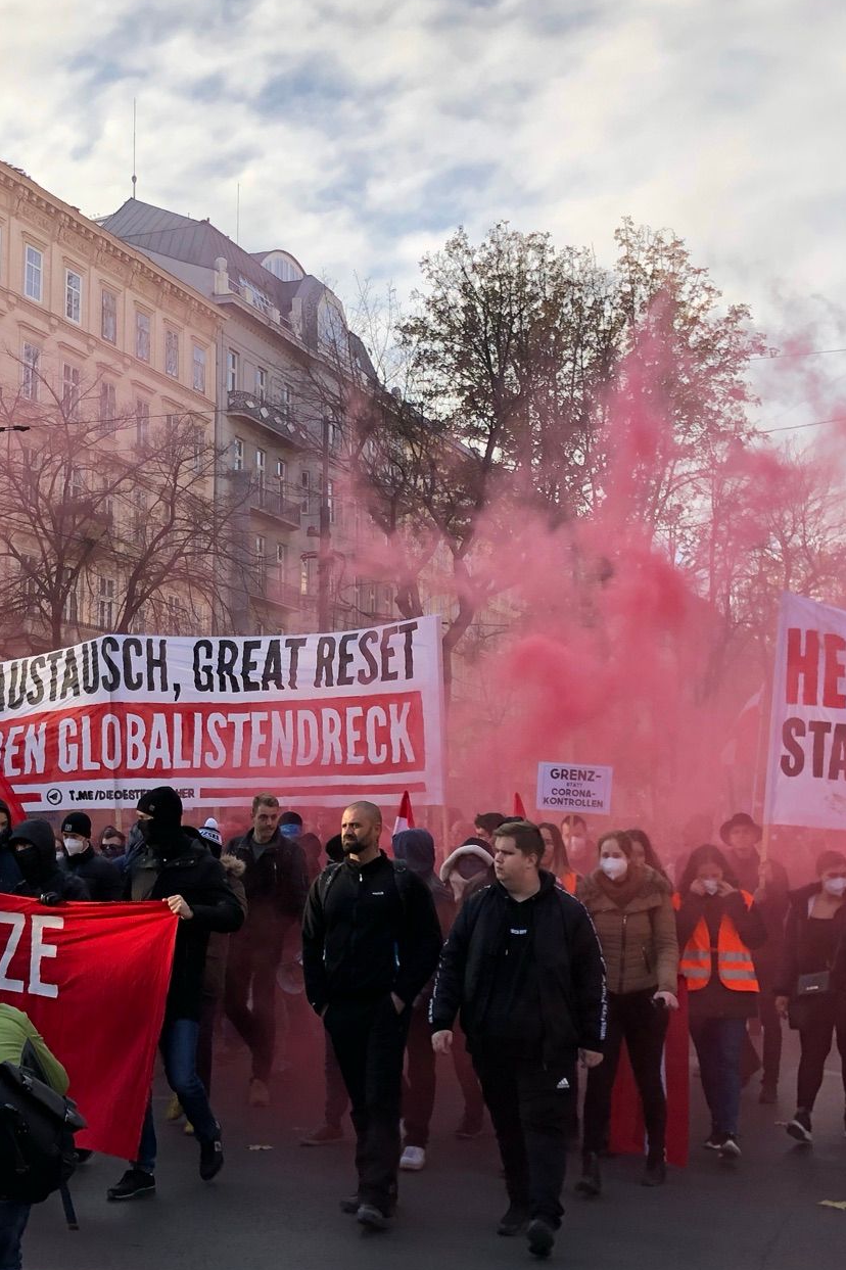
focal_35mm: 48
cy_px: 677
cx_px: 374
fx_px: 1693
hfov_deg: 28.0
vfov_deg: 41.1
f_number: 1.8
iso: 20
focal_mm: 4
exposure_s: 1/706
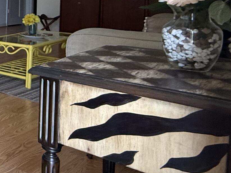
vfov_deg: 27.1
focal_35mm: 51
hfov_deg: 23.1
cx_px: -171
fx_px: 340
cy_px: 3
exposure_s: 1/120
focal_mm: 2.22
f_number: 2.2
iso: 320
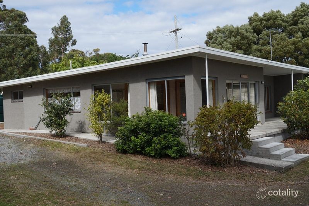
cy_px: 103
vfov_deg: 31.9
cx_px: 154
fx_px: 360
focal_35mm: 42
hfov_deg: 46.4
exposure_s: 1/125
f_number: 11
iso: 100
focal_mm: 28
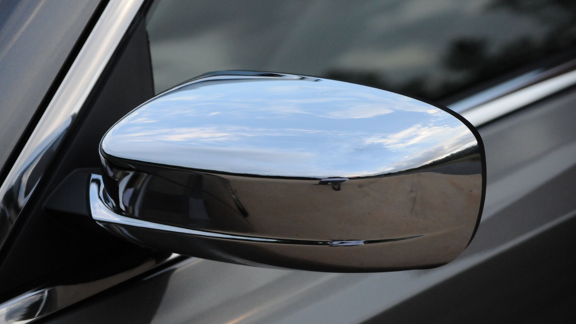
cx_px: 289
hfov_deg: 18.1
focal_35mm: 119
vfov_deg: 10.2
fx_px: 1810
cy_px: 148
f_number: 5.6
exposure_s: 1/800
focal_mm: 75
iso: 2000
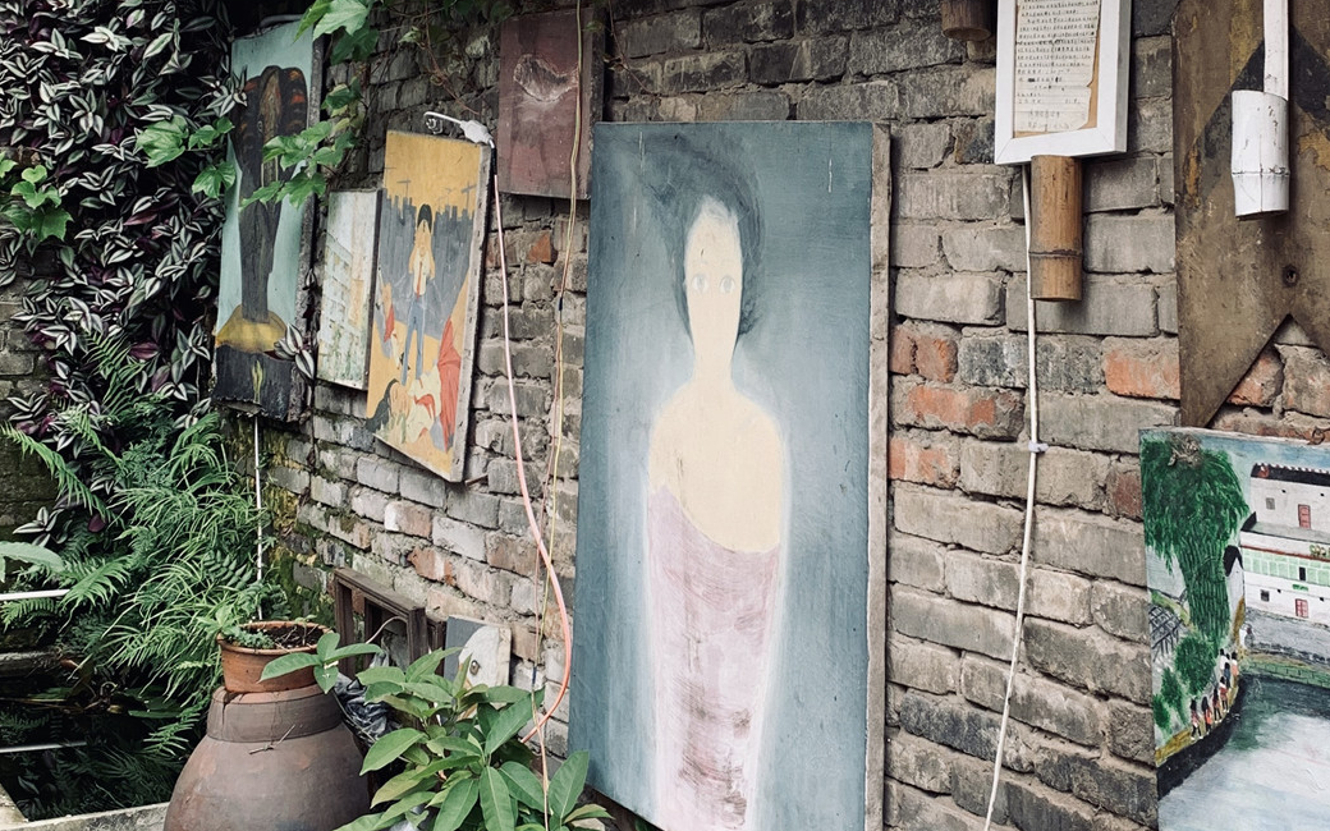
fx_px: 1921
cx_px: 813
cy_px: 175
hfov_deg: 38.0
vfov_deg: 24.1
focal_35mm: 53
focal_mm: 4.25
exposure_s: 1/126
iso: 25
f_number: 1.8
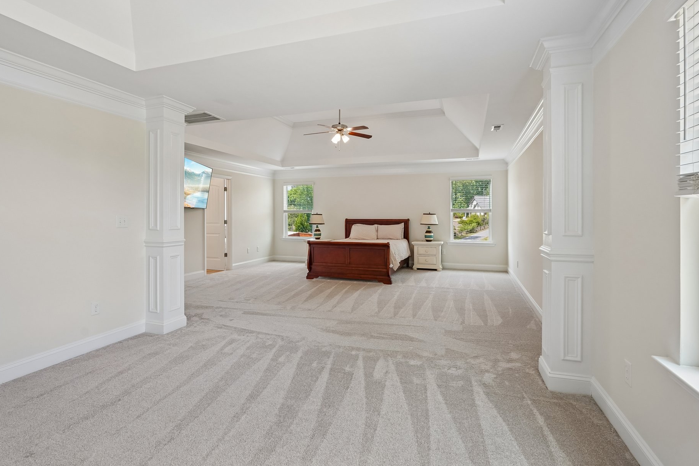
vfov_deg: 67.3
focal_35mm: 18
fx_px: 349
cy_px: 218
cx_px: 349
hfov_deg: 90.0
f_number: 8
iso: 400
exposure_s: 1/30
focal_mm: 16
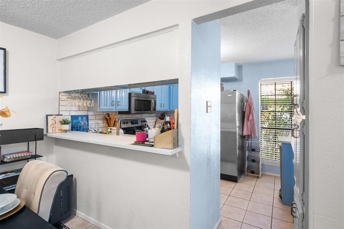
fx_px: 162
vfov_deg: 70.4
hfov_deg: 93.3
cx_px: 172
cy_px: 114
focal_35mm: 17
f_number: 8
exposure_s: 2
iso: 400
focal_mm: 17
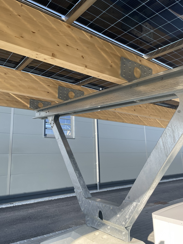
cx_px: 92
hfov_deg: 53.1
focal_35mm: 26
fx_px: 183
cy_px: 122
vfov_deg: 67.3
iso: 32
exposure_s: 1/690
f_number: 1.6
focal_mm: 4.2
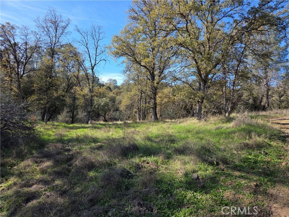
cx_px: 144
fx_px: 192
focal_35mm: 23
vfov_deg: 58.9
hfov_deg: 73.9
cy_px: 108
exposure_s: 1/1904
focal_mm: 5.4
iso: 80
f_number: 1.8
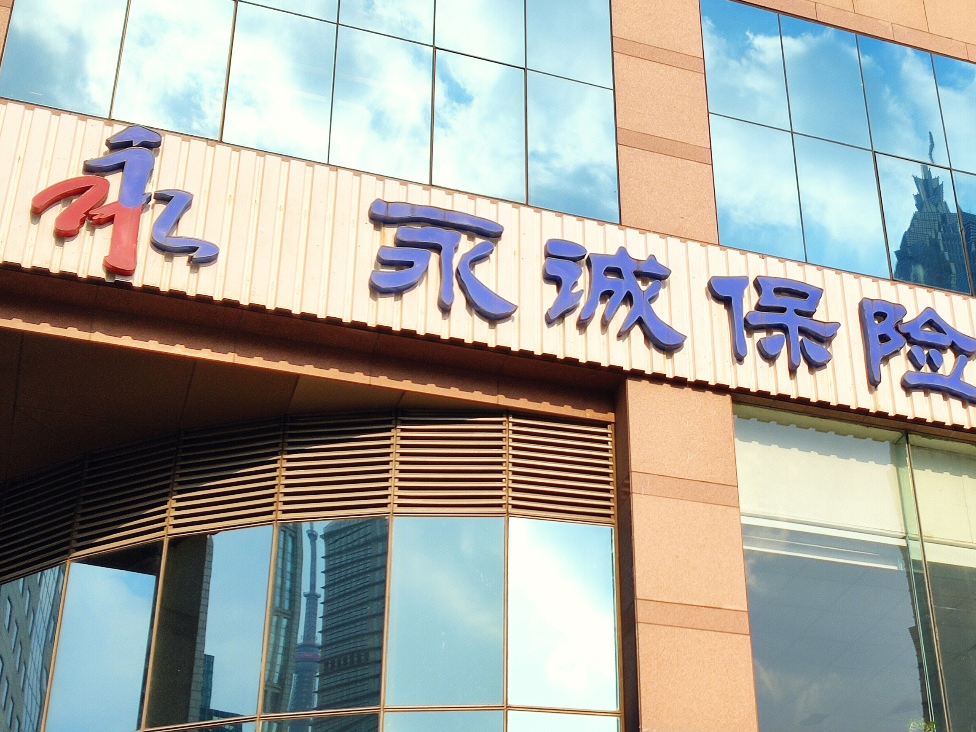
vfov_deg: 25.6
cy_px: 413
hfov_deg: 33.1
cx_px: 727
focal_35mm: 57
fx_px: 1607
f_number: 1.75
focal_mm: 4.75
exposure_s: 1/1766
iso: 112
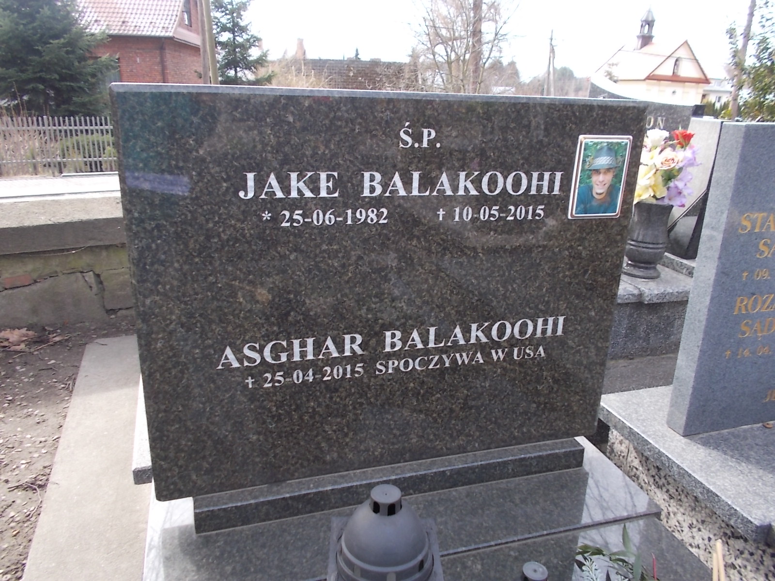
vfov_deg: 53.1
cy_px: 290
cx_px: 388
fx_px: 582
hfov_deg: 67.3
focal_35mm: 26
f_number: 3.2
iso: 80
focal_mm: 4.6
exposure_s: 1/125
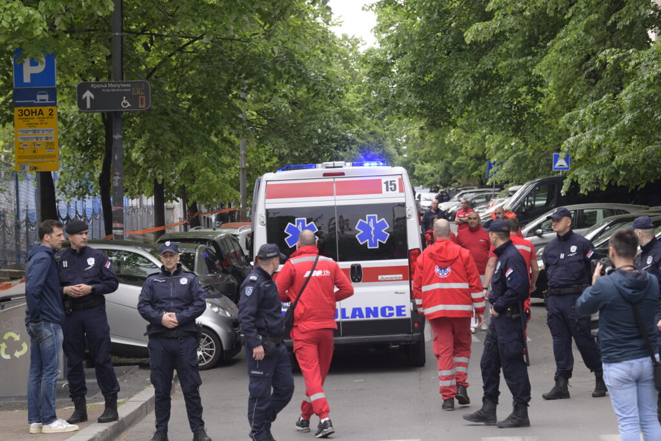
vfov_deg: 12.2
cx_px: 330
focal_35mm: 112
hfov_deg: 18.3
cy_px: 220
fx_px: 2057
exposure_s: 1/320
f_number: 6.3
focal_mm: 112
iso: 800
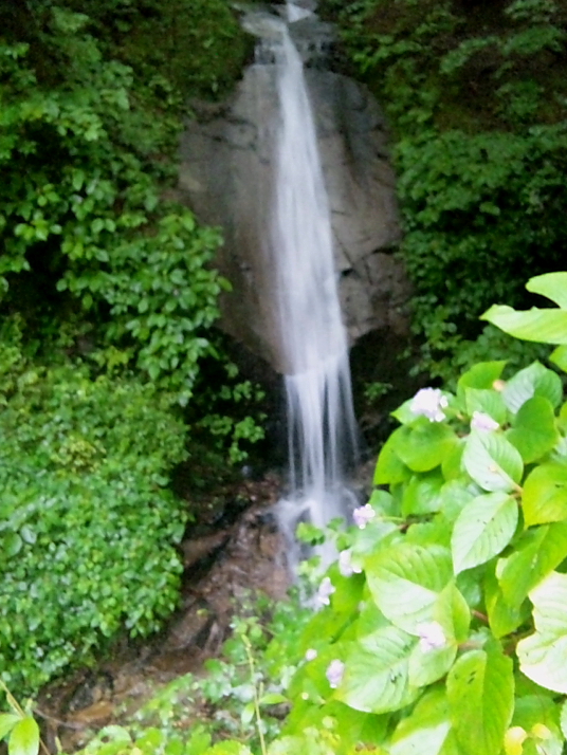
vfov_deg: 56.8
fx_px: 698
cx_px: 285
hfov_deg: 44.2
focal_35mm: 32
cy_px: 371
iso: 444
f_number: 2.8
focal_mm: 4.82
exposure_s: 1/11.1
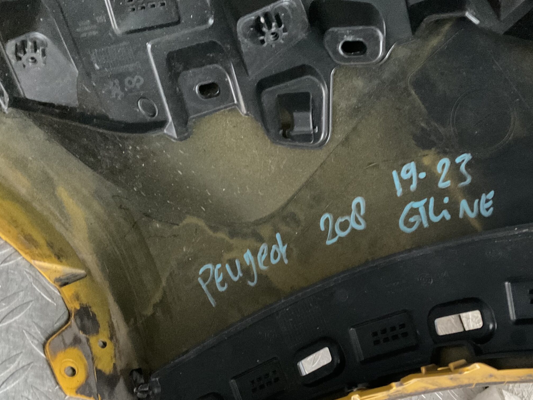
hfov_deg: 49.8
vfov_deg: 38.4
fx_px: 570
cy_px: 255
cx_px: 318
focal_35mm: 37
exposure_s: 1/25
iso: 500
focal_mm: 3
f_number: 1.8
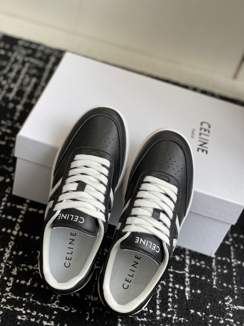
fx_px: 489
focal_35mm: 52
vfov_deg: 36.8
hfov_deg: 28.0
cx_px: 122
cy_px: 163
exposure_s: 1/218
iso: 20
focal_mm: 6
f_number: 2
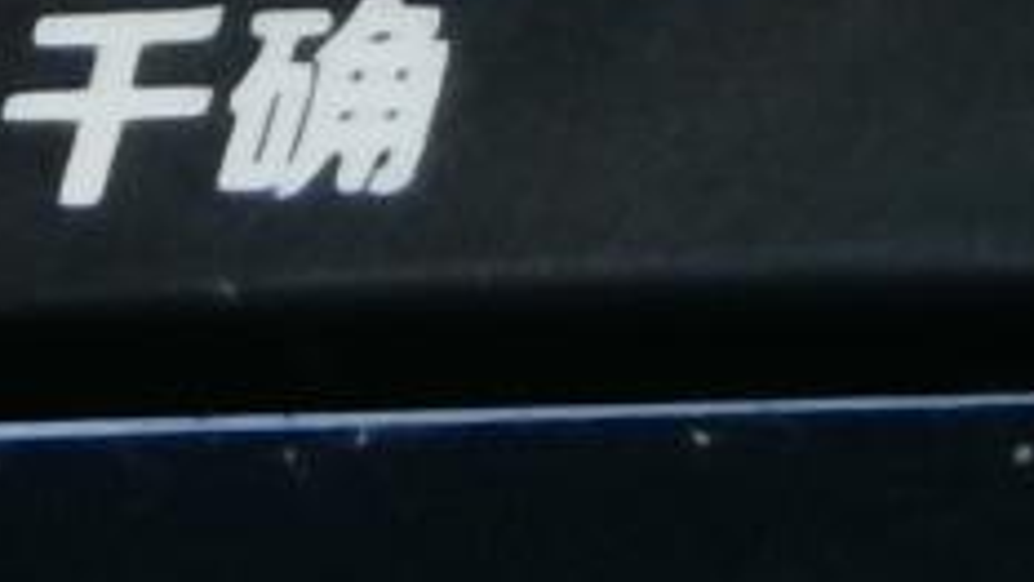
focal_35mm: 488
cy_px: -2159
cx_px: 617
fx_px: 13378
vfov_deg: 2.4
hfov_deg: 4.4
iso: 100
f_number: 1.9
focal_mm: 6.67
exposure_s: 1/100
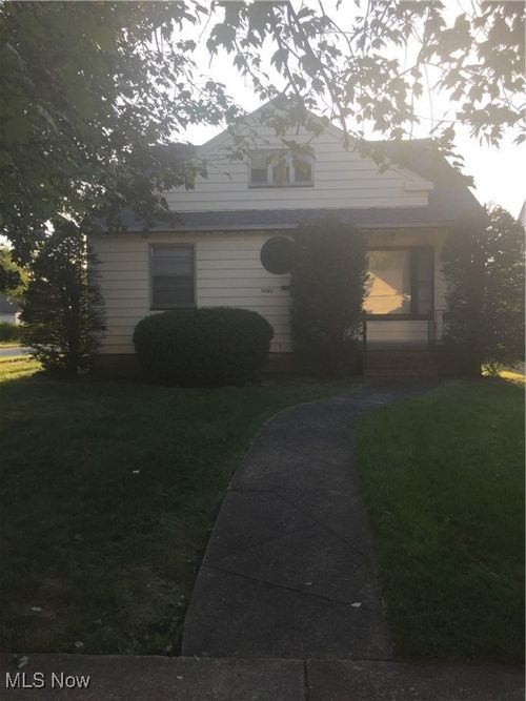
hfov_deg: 48.2
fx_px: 588
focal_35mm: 29
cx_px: 263
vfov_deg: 61.7
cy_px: 350
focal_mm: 4.15
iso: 32
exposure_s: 1/430
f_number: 2.2
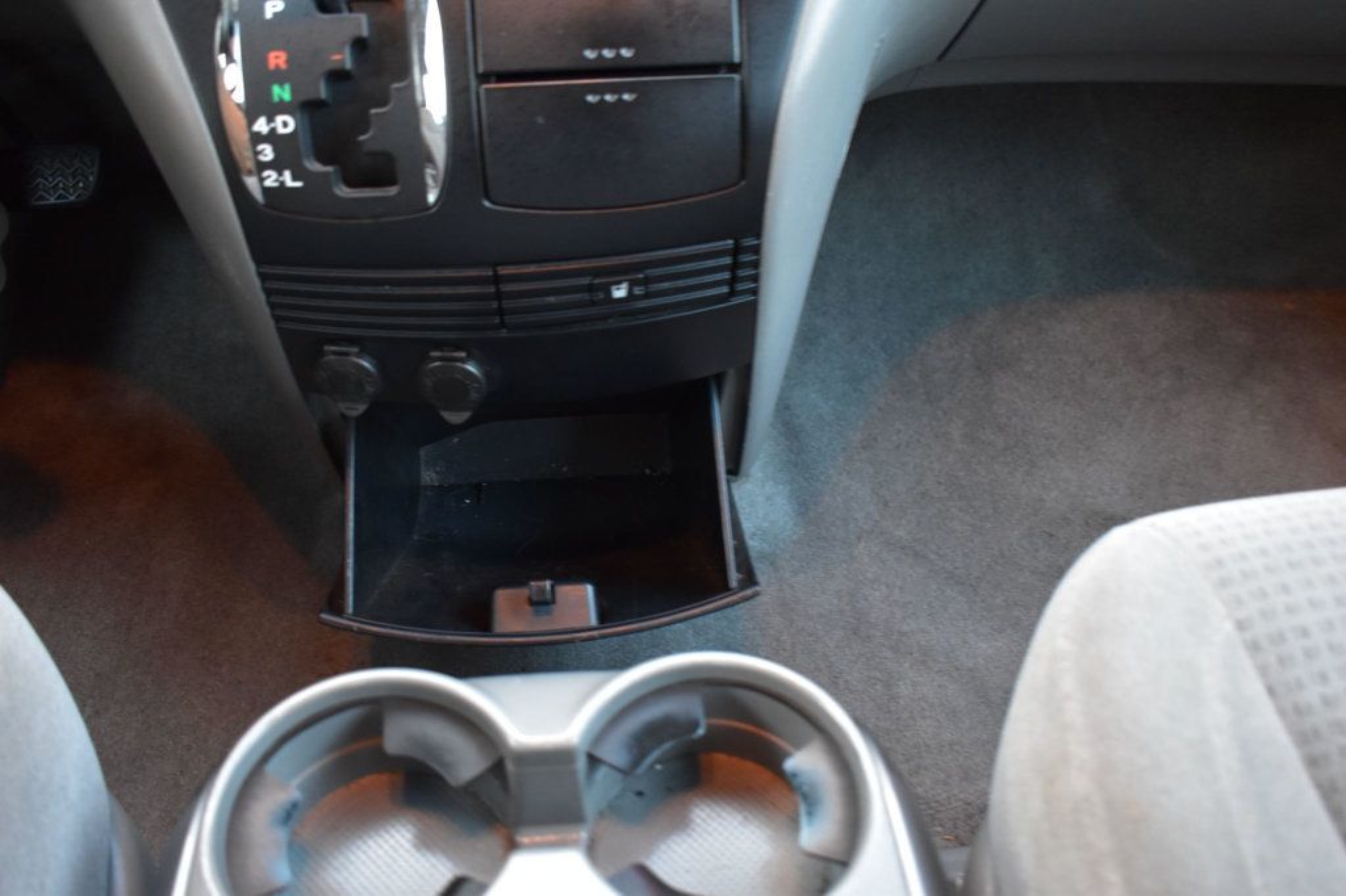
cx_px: 673
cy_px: 448
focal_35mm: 33
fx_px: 1233
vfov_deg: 39.9
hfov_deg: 57.2
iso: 1600
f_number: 3.8
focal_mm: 22
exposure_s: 1/6
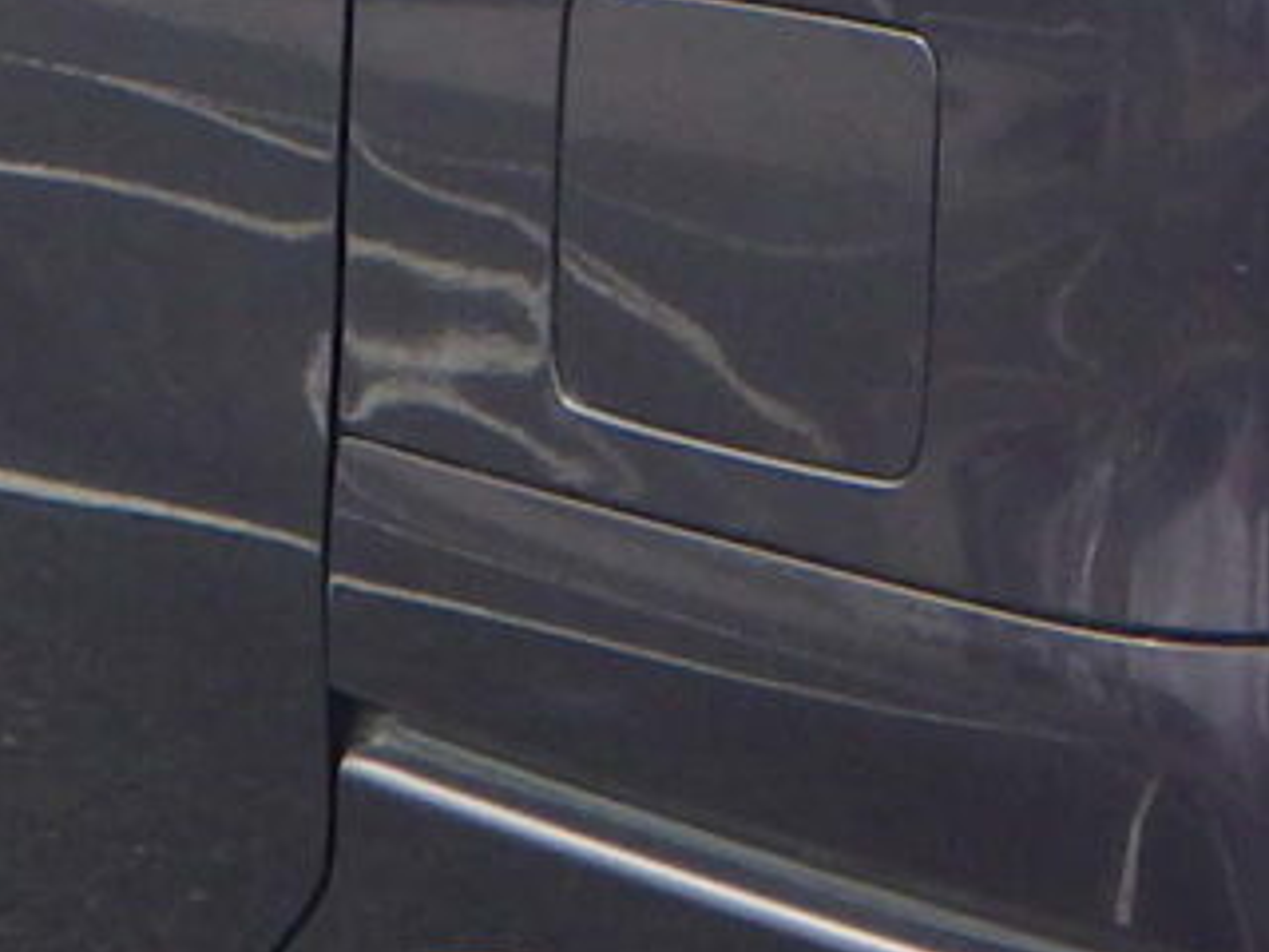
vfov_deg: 8.3
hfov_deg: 11.0
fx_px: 6562
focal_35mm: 179
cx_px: 1190
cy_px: 139
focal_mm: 5
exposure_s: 1/250
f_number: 4.2
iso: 125
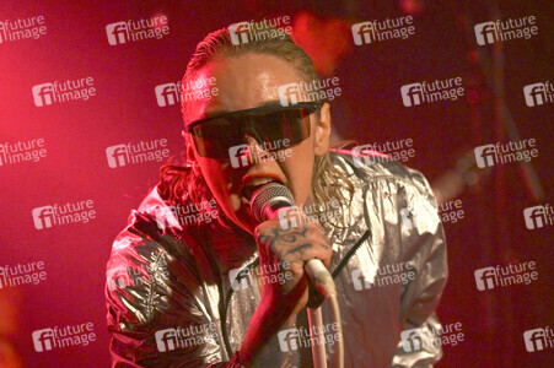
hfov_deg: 27.0
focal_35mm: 75
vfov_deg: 18.2
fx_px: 1153
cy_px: 184
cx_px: 277
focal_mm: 75
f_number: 2.8
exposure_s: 1/400
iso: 6400
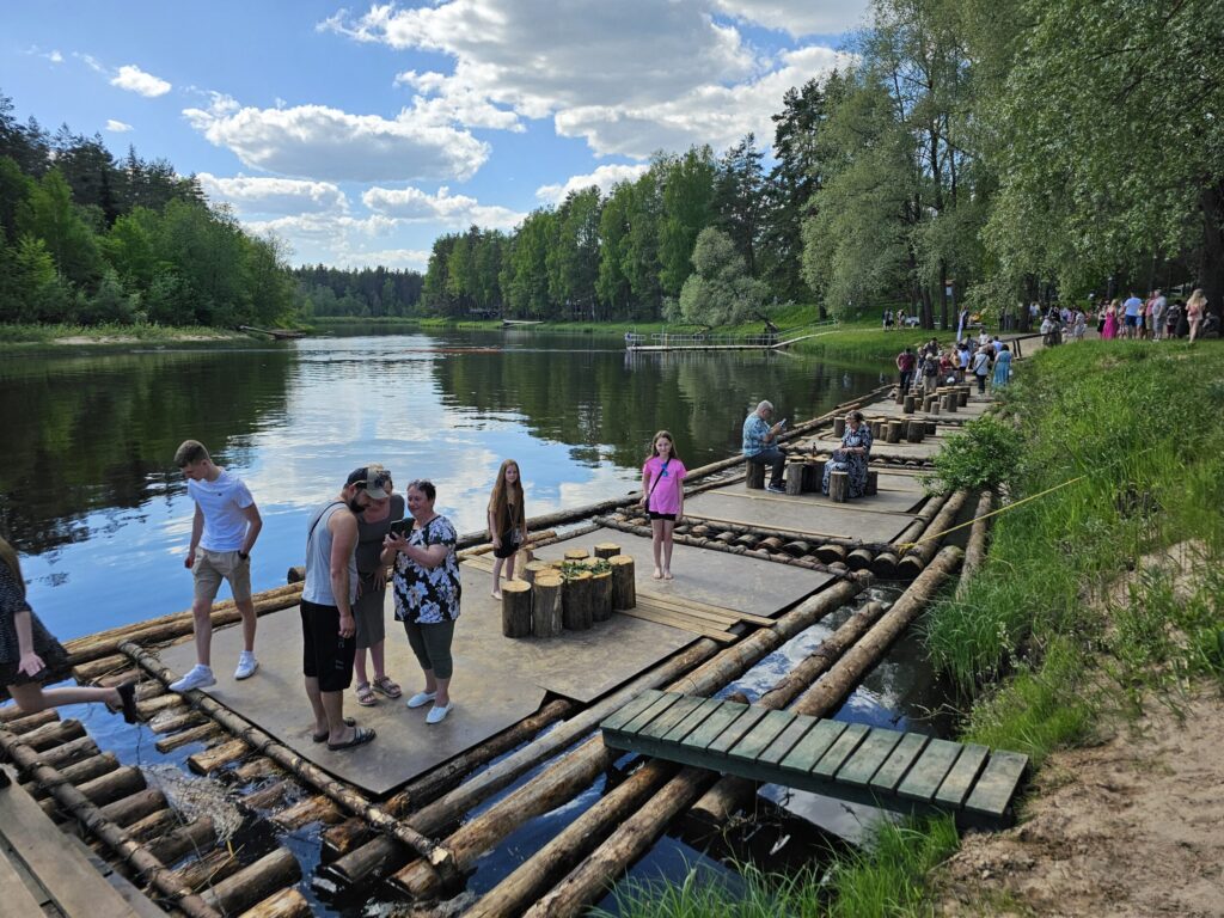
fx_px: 813
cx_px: 612
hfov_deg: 73.9
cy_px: 459
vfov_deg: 58.9
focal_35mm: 23
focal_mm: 6.3
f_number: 1.7
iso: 20
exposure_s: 1/1044
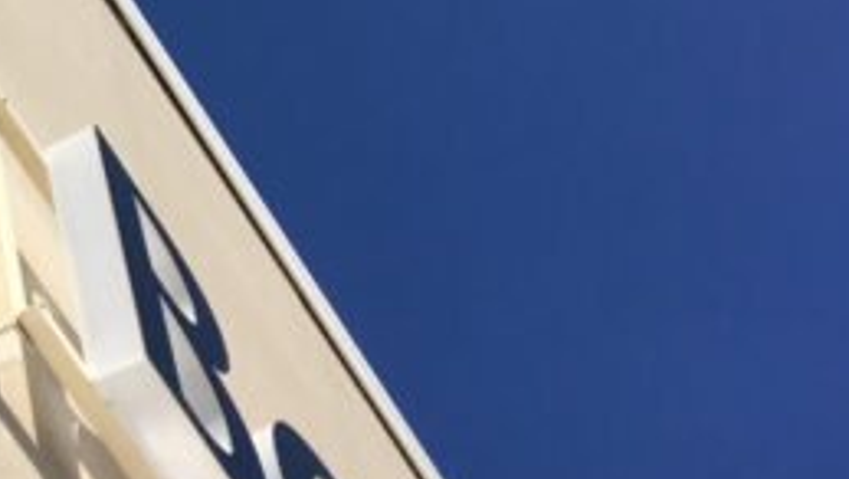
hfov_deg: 15.9
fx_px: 2815
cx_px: -367
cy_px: -217
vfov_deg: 9.5
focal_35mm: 125
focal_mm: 4.15
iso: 25
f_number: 2.2
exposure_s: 1/2653
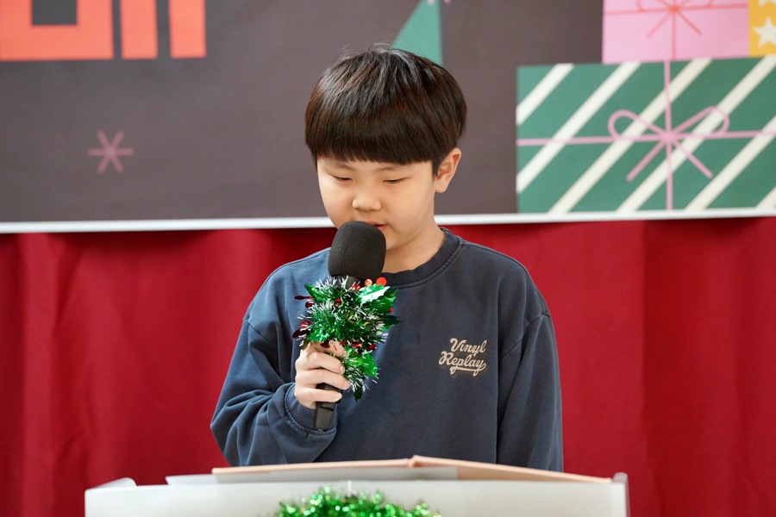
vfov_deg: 6.9
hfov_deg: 10.3
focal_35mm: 200
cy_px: 258
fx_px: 4311
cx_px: 388
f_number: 4
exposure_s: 1/250
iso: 4000
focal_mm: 200
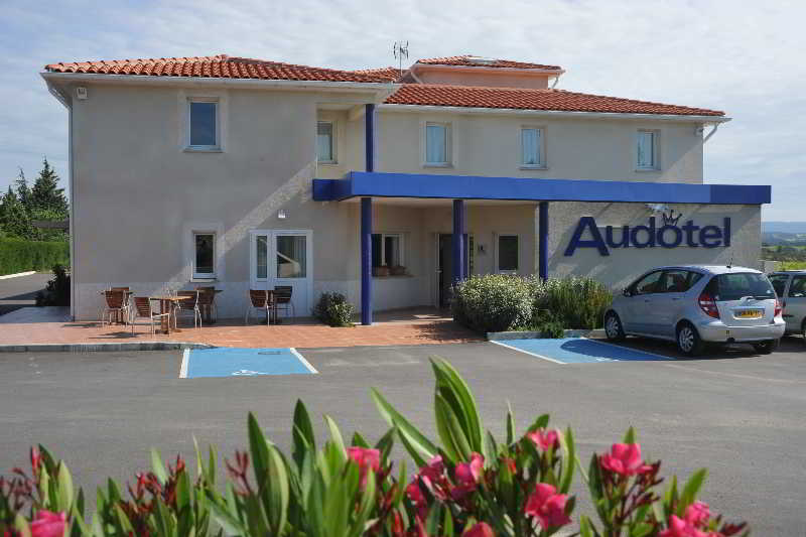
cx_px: 403
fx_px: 851
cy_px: 268
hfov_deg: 50.7
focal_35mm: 38
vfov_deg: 35.0
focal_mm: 38
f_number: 10
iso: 320
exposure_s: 1/400
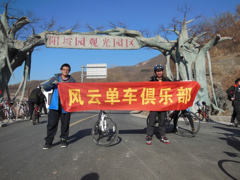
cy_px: 90
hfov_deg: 61.7
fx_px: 201
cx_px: 120
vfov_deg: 48.2
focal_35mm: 29
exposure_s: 1/1500
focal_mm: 5.2
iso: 125
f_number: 3.7
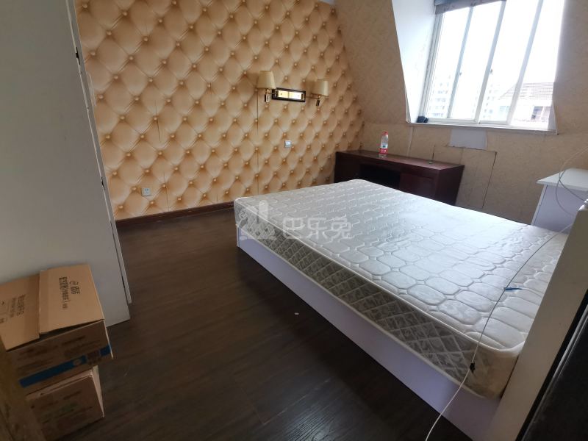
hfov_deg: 91.0
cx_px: 294
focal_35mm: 17
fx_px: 289
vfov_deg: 74.7
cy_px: 220
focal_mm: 2.23
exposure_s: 1/50
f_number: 2.2
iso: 100
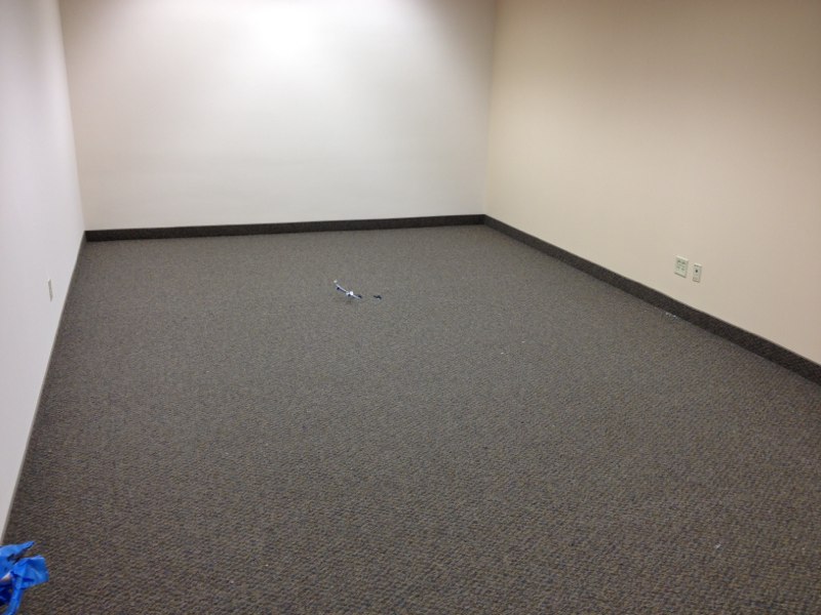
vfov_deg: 40.7
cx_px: 410
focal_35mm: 35
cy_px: 308
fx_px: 830
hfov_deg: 52.6
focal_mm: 4.28
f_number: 2.4
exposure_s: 1/24
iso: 64
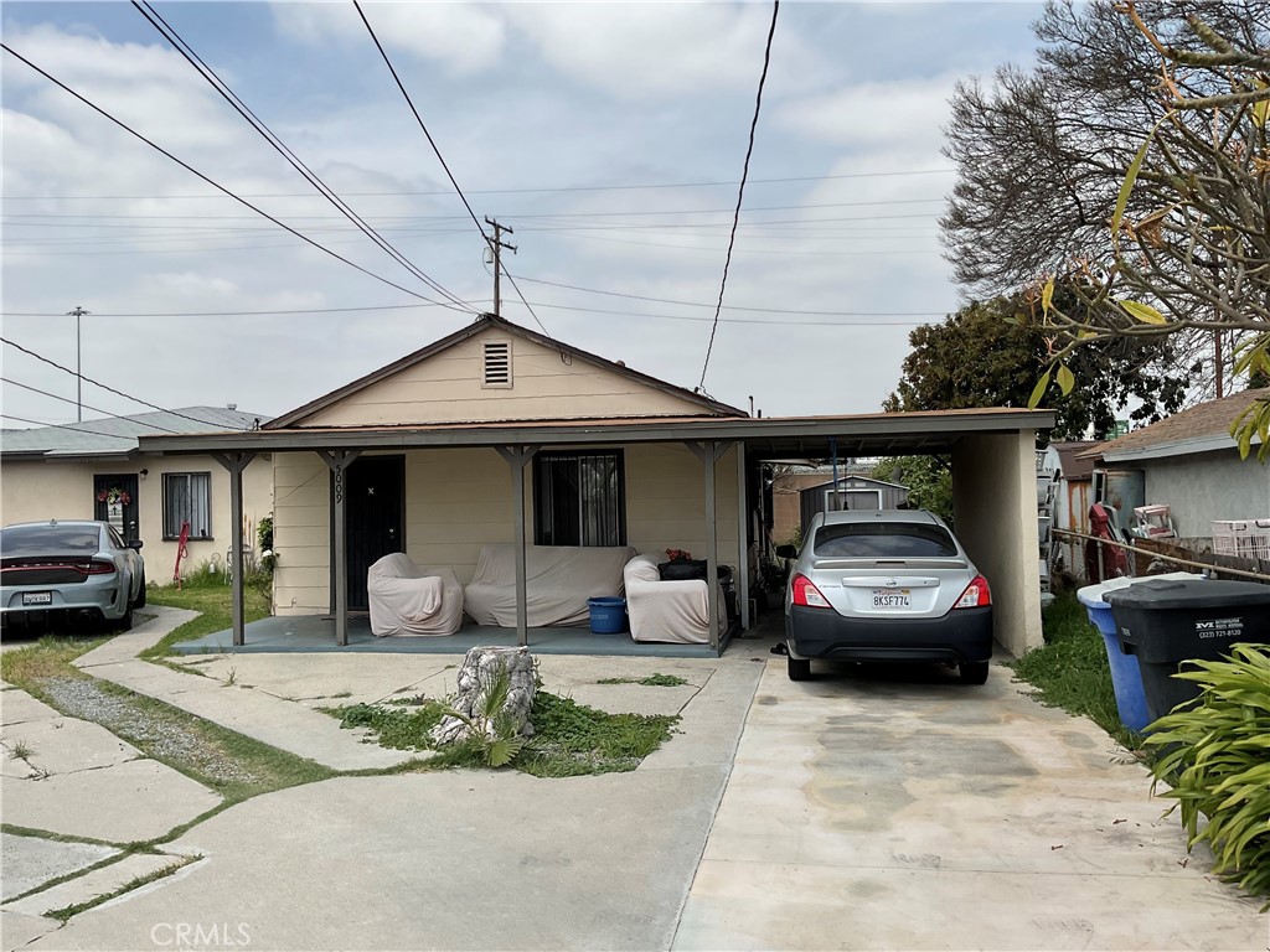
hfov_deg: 61.7
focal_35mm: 29
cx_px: 635
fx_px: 1064
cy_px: 476
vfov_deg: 48.2
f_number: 1.8
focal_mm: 3
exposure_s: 1/2667
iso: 16
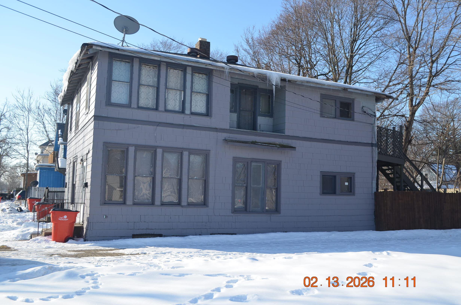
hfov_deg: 57.3
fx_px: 422
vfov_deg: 39.8
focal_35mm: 33
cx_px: 230
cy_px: 152
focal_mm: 22
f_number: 6.3
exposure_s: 1/160
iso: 200
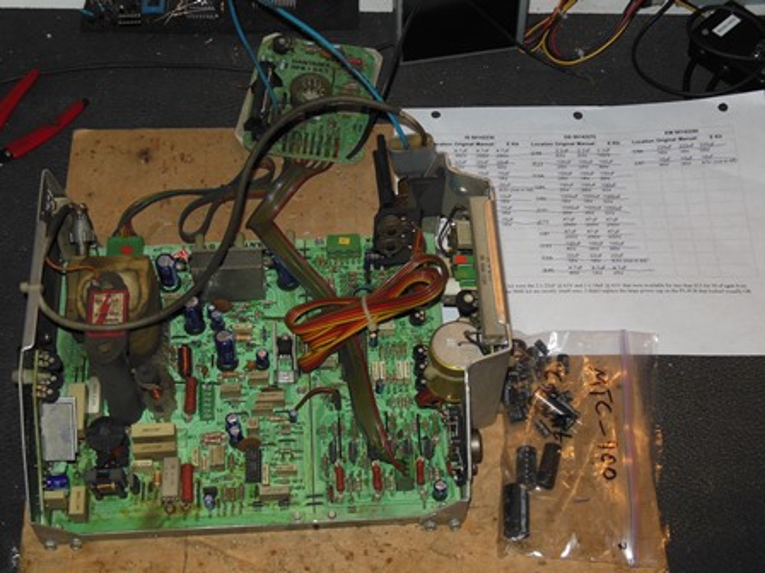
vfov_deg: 29.1
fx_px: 1105
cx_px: 382
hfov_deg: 38.2
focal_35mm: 50
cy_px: 286
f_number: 4
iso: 200
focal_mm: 8.9
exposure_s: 1/60
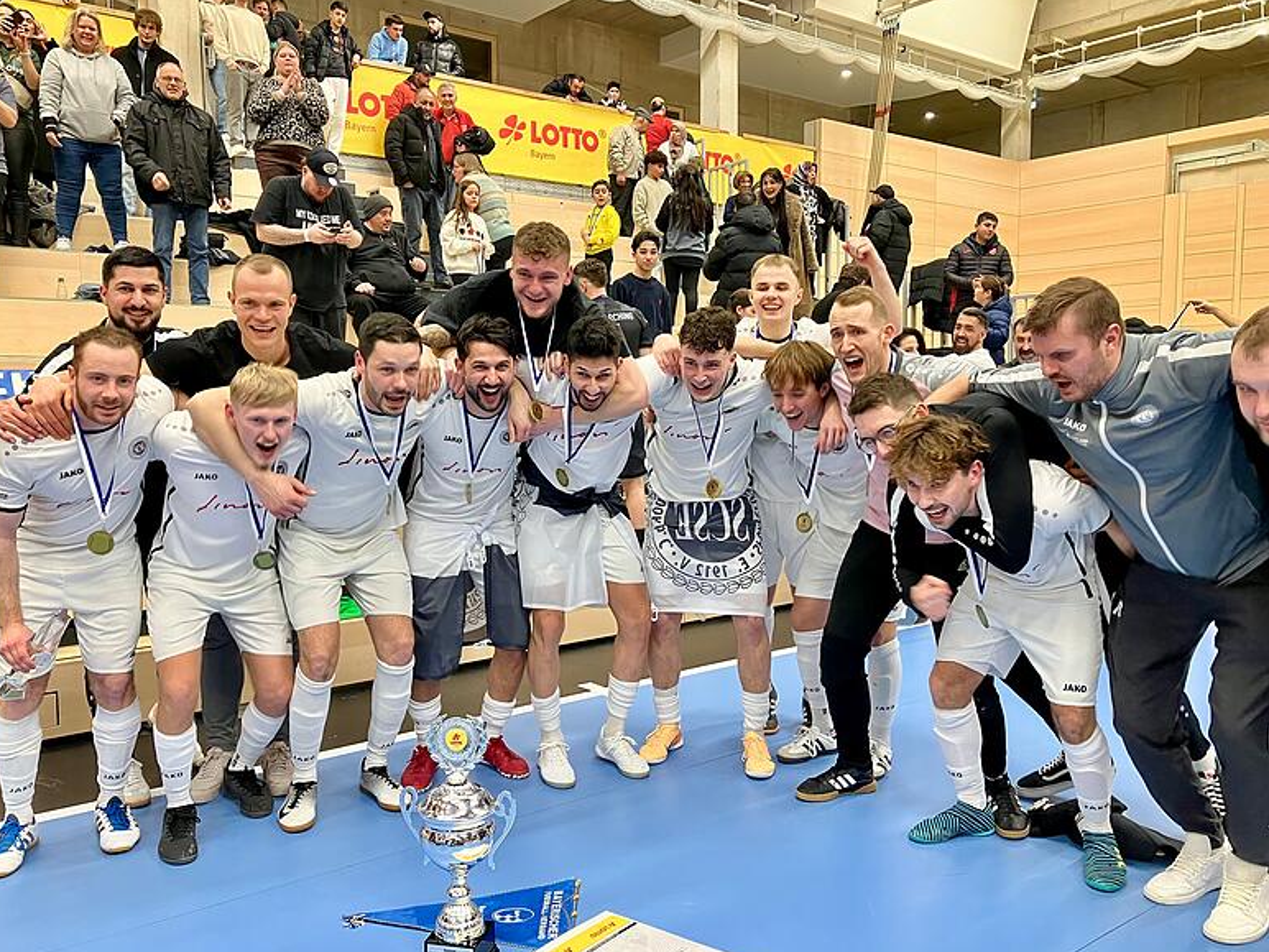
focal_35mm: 29
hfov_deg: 61.6
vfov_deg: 48.2
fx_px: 1063
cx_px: 613
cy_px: 488
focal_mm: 3.99
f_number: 1.8
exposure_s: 1/63
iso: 80
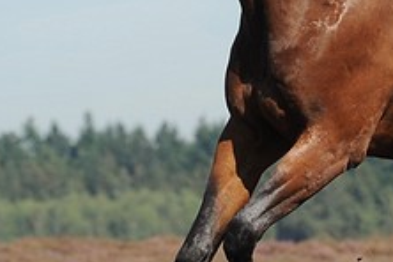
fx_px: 5021
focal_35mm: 460
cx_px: 378
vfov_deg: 3.0
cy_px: 60
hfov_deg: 4.5
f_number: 5
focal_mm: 130
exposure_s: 1/1600
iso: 200
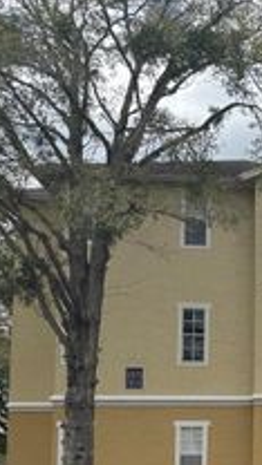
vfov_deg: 32.3
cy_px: 379
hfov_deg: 15.6
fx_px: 778
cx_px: 508
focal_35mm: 63
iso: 80
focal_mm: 6.76
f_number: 1.78
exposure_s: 1/3247
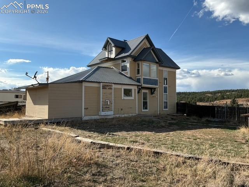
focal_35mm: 29
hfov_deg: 61.7
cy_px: 94
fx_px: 209
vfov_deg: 48.2
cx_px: 124
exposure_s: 1/1984
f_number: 1.8
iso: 25
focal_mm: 3
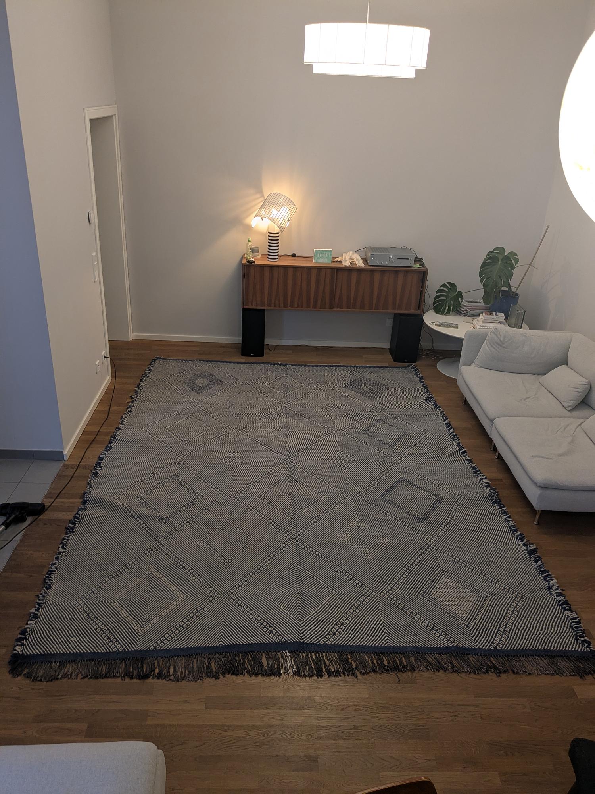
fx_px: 619
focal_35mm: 27
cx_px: 298
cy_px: 397
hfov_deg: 51.4
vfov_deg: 65.3
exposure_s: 1/25
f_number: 1.73
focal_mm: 4.38
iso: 111
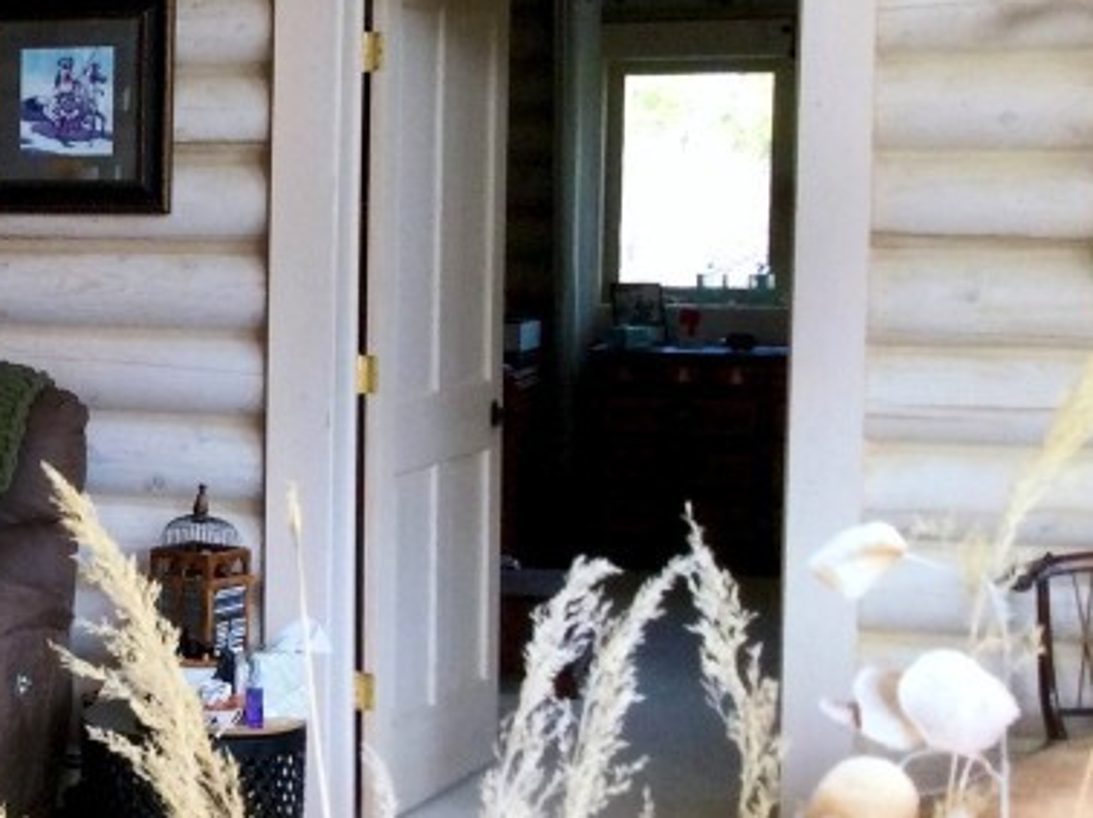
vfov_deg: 17.5
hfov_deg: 21.0
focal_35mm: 84
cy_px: 361
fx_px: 2651
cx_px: -361
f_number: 2.4
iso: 32
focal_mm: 3.3
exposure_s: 1/40
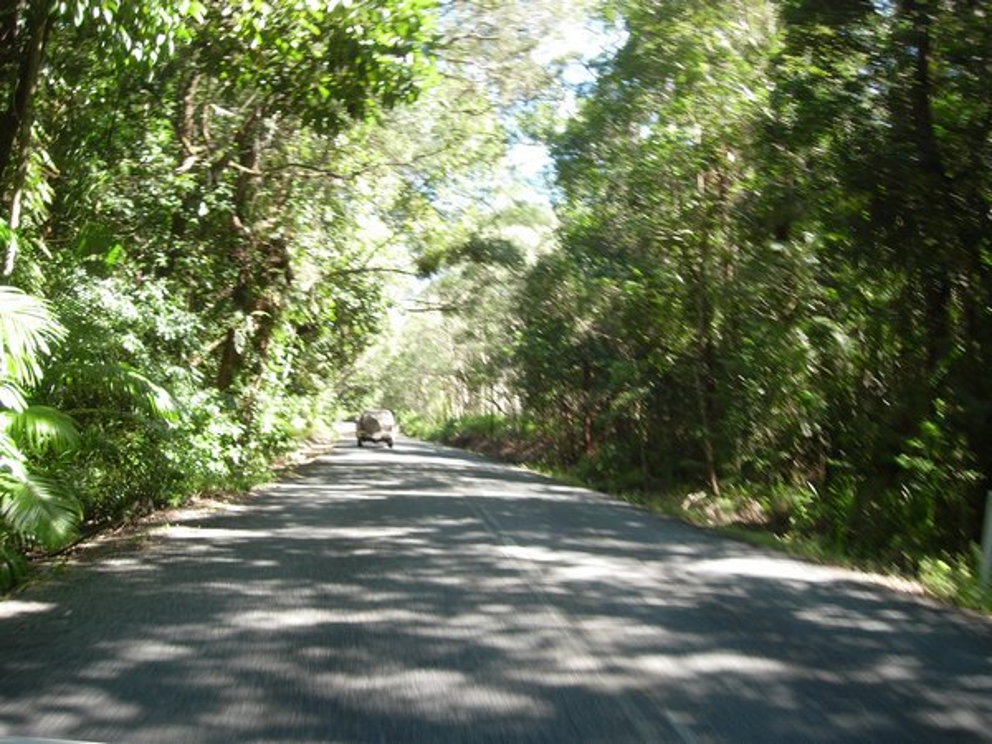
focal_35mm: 38
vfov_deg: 37.7
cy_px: 372
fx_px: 1089
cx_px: 496
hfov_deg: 49.0
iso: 79
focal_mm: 7.8
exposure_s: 1/114
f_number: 2.8
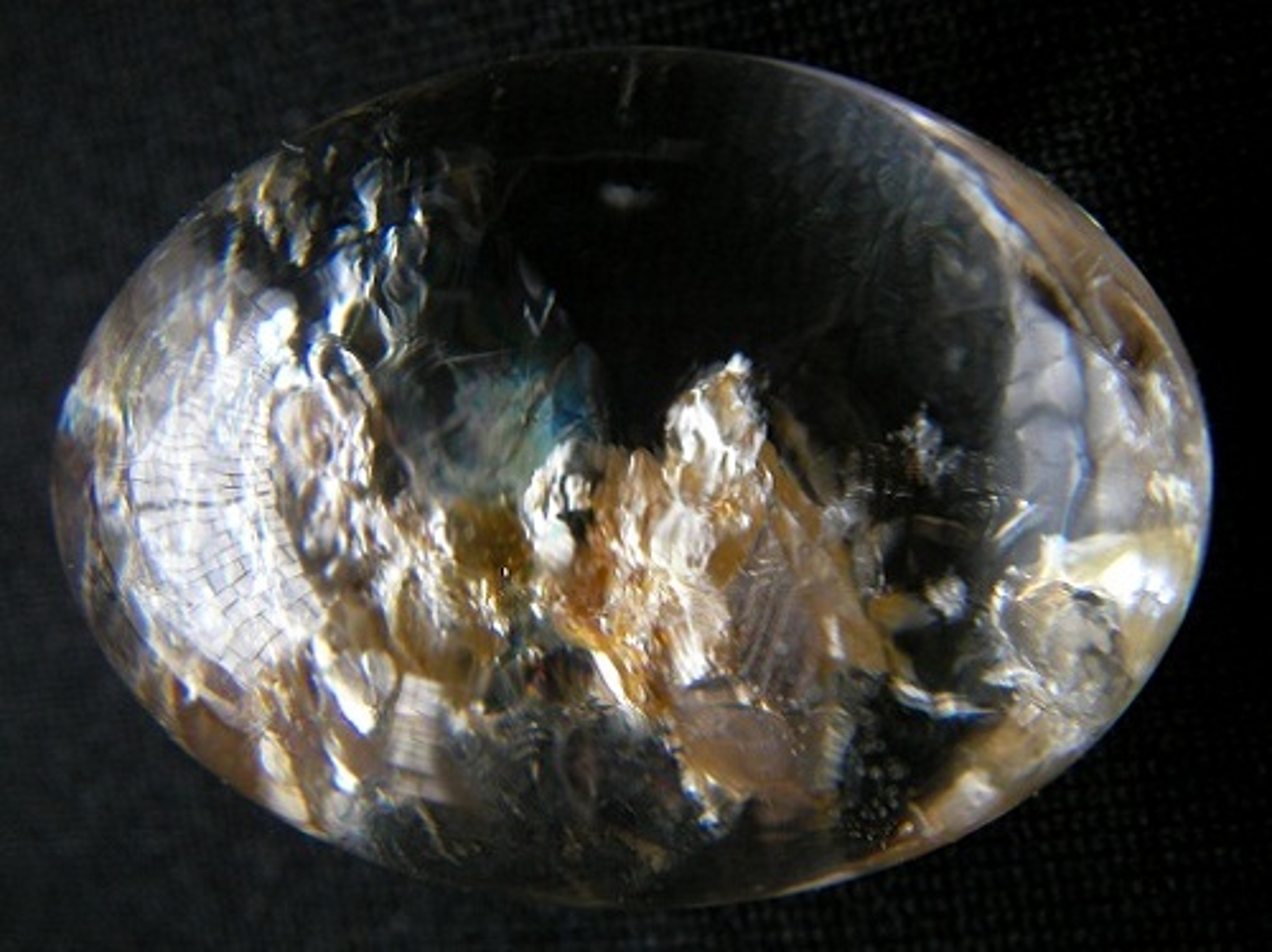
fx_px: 1395
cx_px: 636
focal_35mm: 38
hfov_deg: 49.0
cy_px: 476
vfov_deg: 37.7
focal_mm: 6.3
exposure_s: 1/62.1
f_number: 3.3
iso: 50
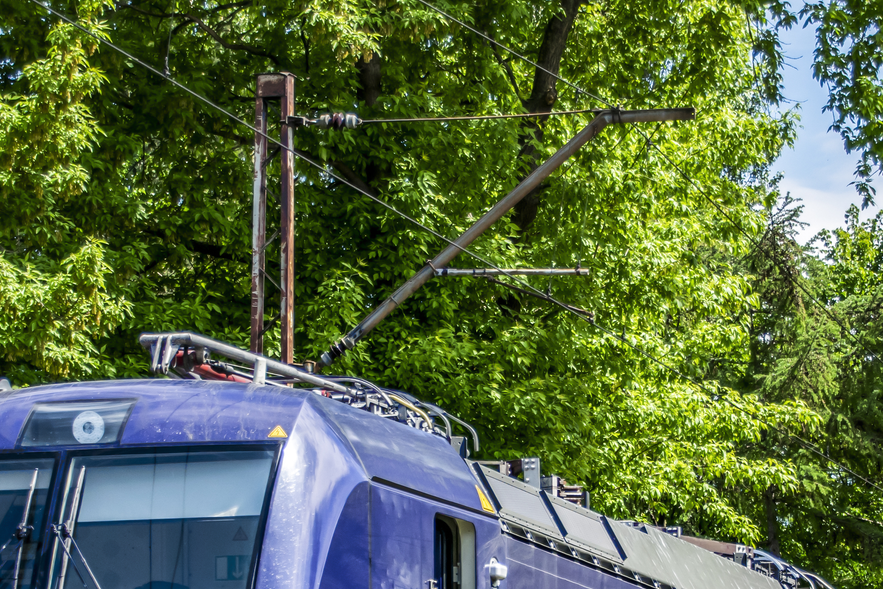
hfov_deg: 11.1
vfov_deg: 7.4
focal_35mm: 186
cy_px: 551
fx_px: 4562
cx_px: 447
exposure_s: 1/640
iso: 200
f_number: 8
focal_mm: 46
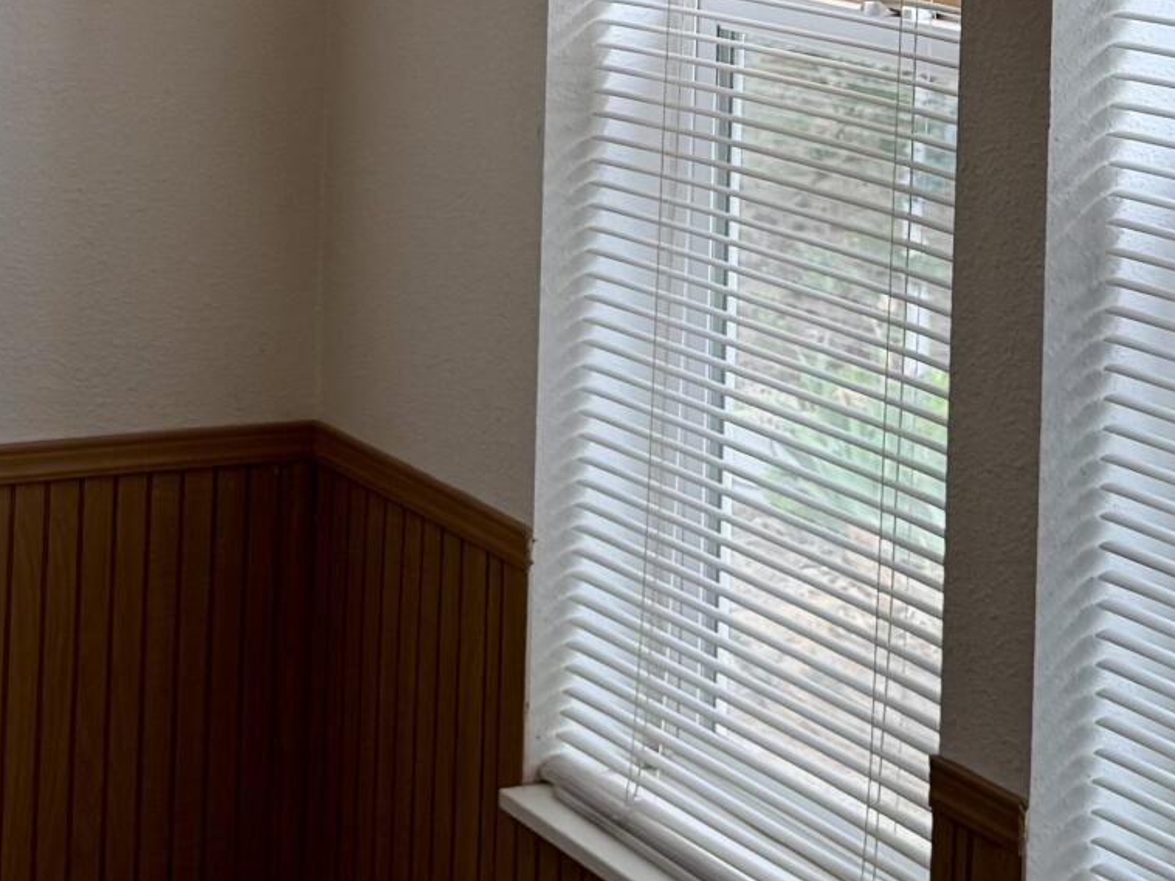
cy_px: -271
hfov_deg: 20.2
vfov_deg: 14.9
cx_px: 82
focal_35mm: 95
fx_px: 3224
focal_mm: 6.76
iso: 64
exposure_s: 1/230
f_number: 1.78
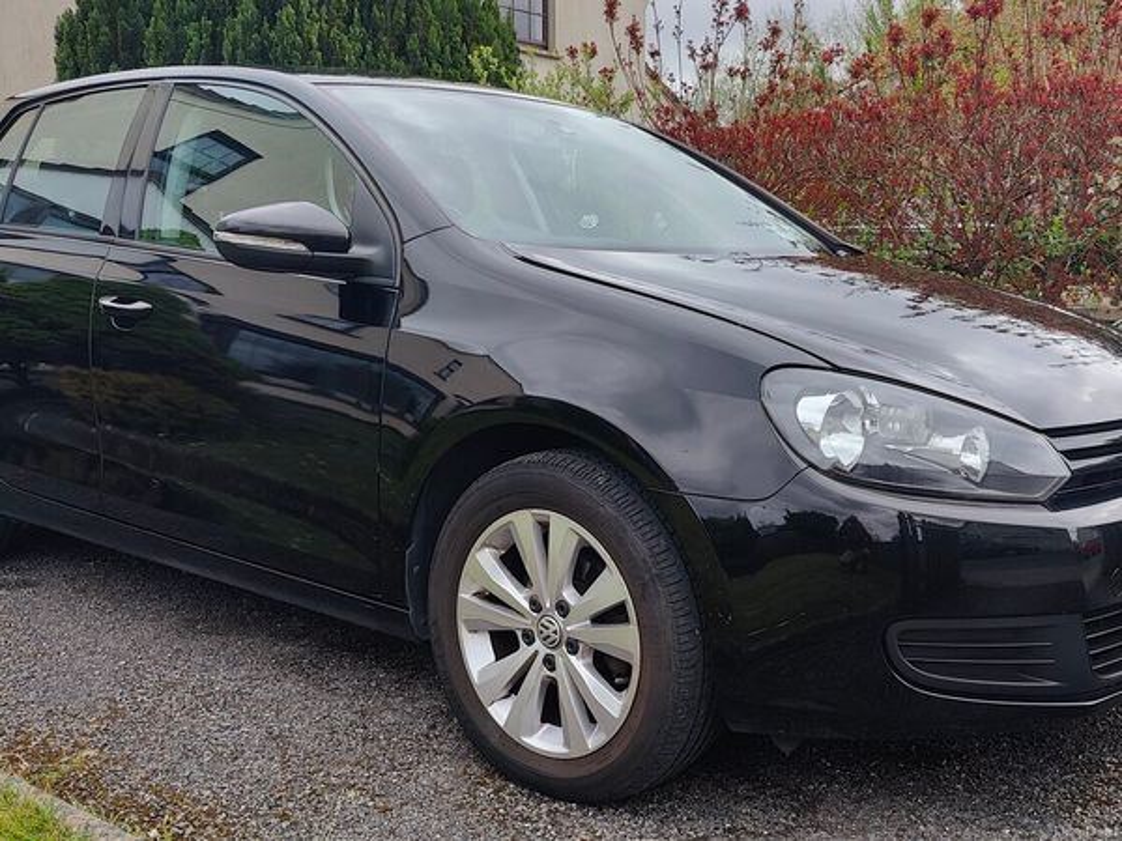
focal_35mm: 23
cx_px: 561
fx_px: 745
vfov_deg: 58.9
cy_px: 420
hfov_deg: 73.9
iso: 50
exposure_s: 1/1424
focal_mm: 6.06
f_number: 1.8
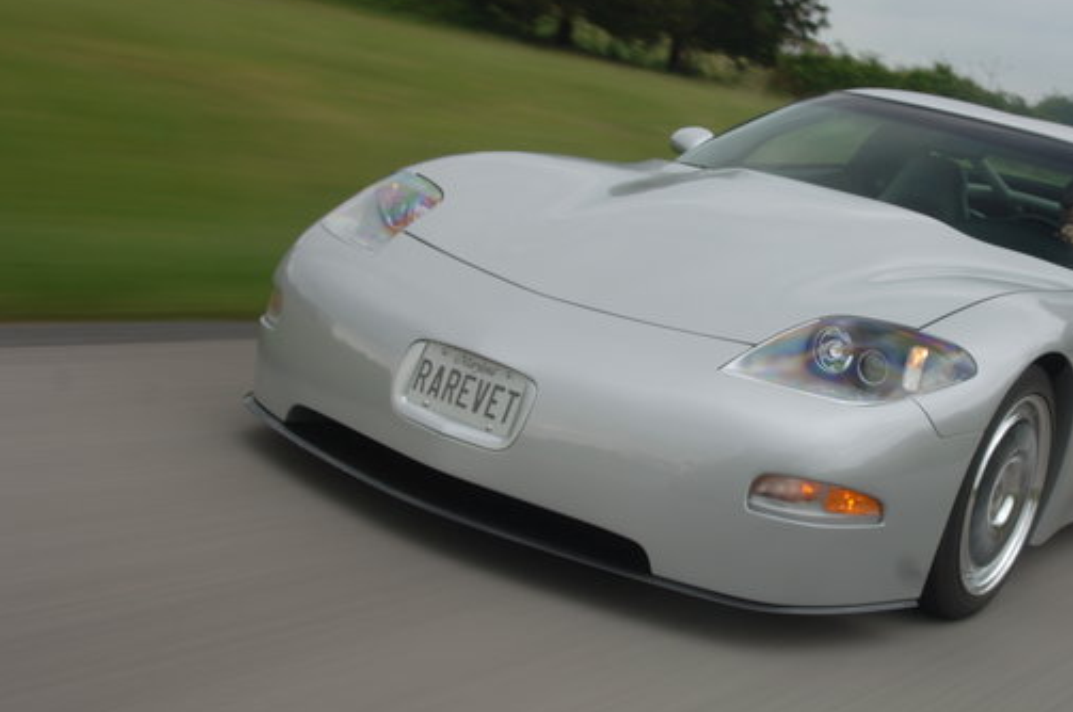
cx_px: 799
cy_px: 246
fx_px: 1631
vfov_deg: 24.5
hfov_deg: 35.6
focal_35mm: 55
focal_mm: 23
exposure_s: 1/20
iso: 100
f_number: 7.1
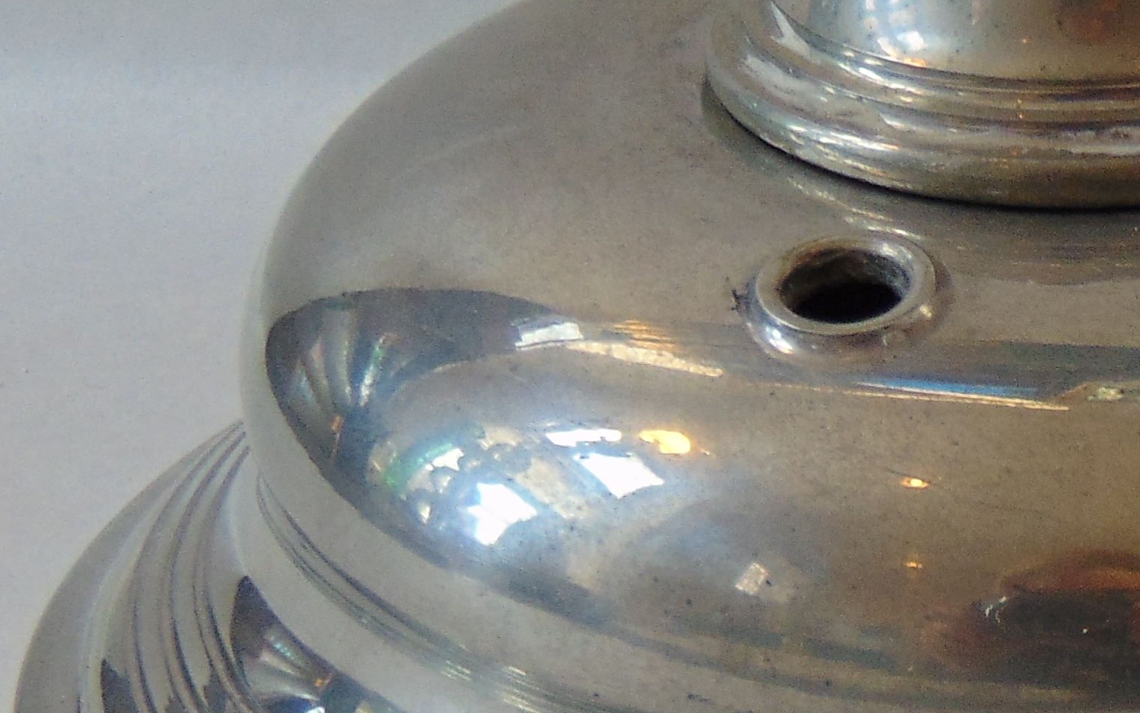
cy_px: 603
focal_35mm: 150
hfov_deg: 13.8
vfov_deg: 8.7
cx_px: 1051
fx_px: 4661
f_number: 3.3
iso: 80
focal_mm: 7.6
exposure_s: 1/160
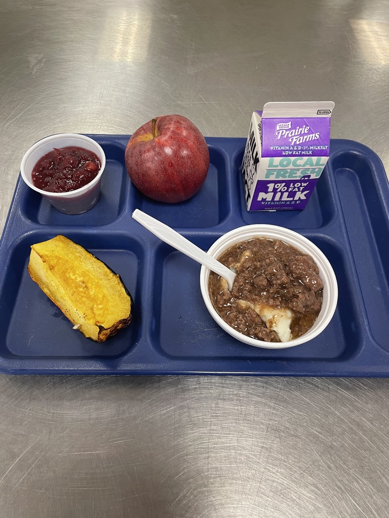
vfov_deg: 67.3
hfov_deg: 53.1
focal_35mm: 26
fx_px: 390
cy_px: 259
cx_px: 194
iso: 80
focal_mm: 4.2
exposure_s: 1/60
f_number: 1.6
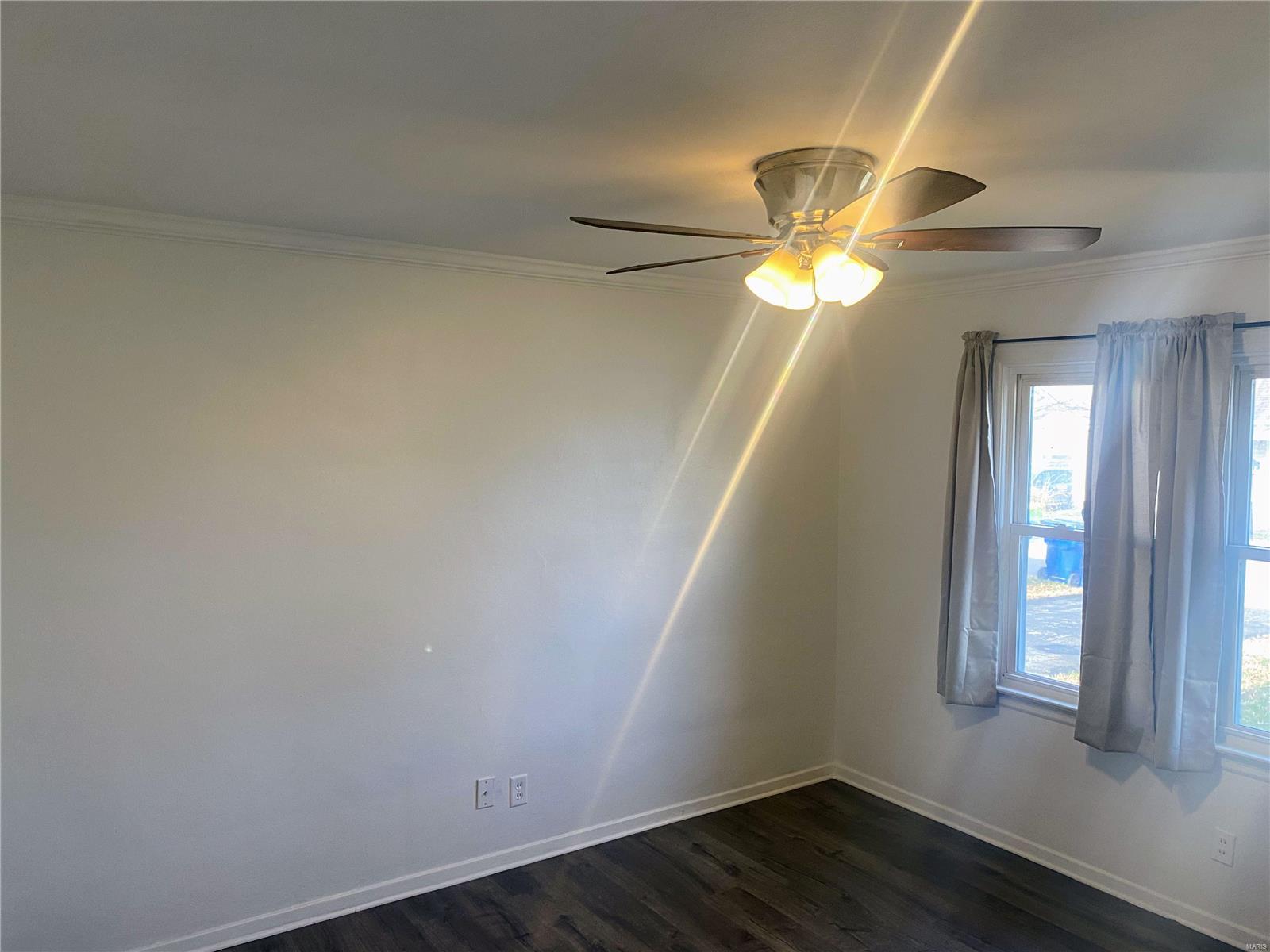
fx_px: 954
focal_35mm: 26
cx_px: 635
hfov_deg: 67.3
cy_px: 476
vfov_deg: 53.1
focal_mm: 4.25
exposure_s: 1/60
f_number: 1.8
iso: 100
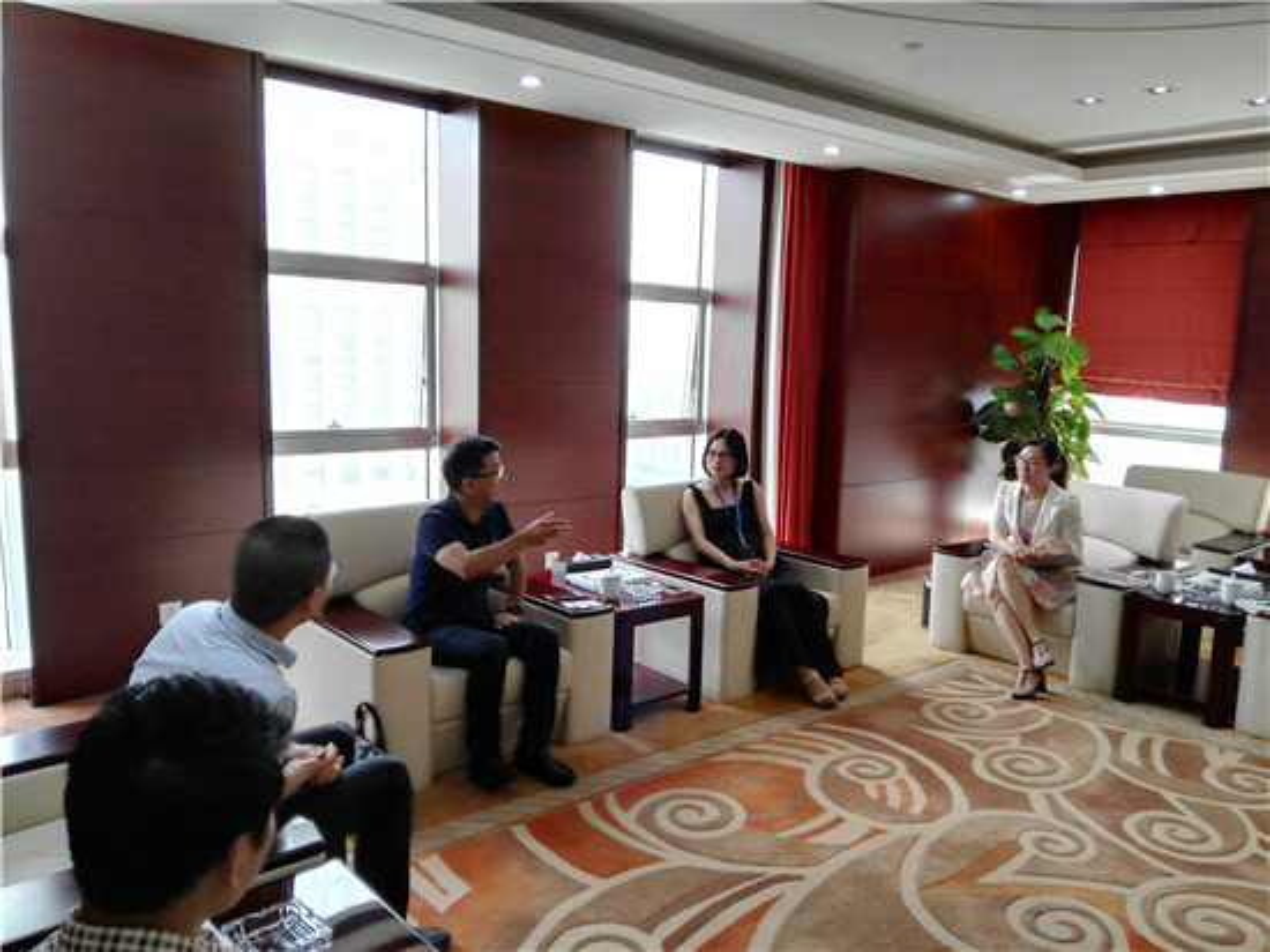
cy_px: 476
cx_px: 635
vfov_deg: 49.7
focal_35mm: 28
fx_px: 1027
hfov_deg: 63.5
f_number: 2
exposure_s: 1/50
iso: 84
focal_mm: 2.96
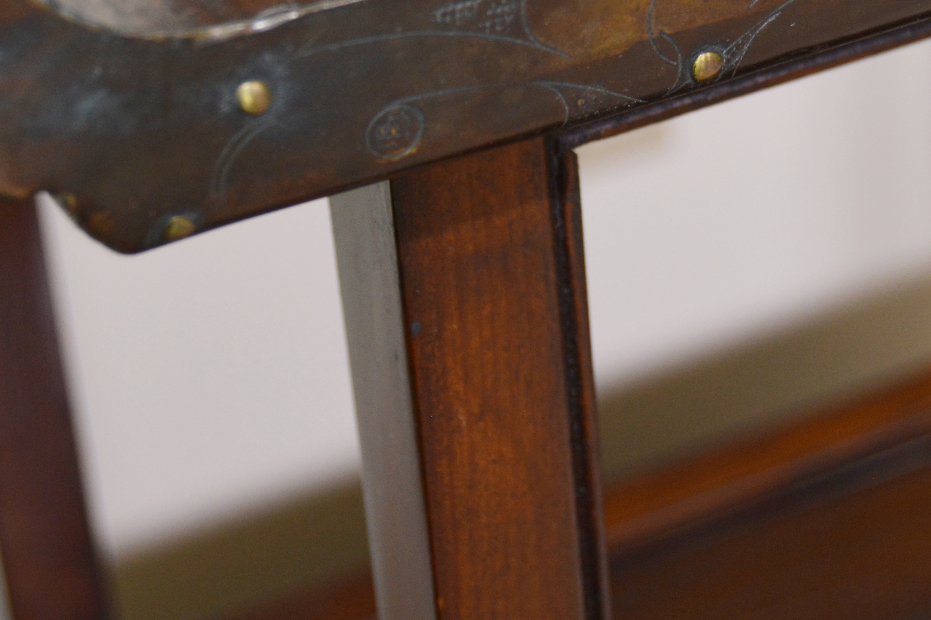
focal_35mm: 117
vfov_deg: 11.5
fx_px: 3025
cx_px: 648
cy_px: -84
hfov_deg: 17.4
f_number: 4.2
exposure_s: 1/80
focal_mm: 30
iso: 400
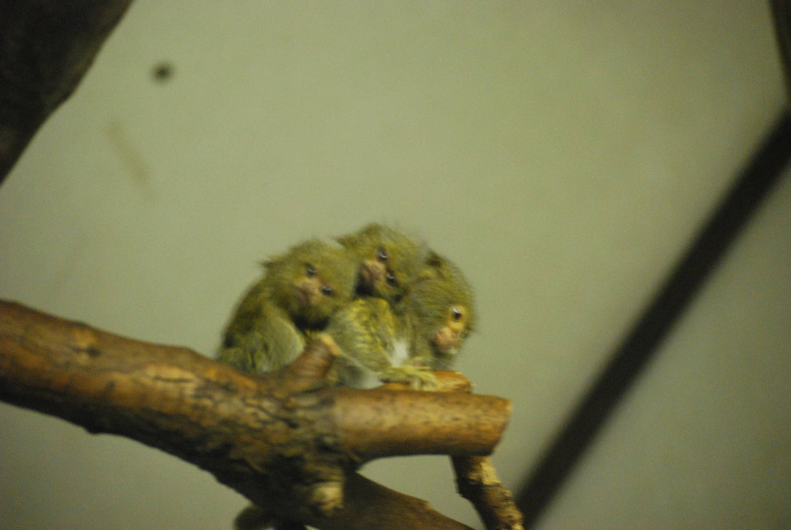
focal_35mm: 135
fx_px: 2970
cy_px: 265
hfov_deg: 15.2
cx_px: 396
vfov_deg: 10.2
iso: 1600
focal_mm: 90
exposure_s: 1/8
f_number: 5
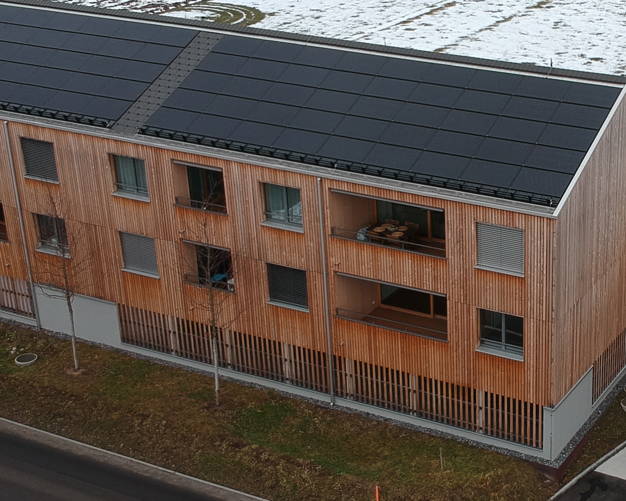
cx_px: 528
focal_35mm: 64
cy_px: 262
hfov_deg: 28.7
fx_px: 1186
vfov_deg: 23.8
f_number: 2.6
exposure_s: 1/100
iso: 100
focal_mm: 4.49
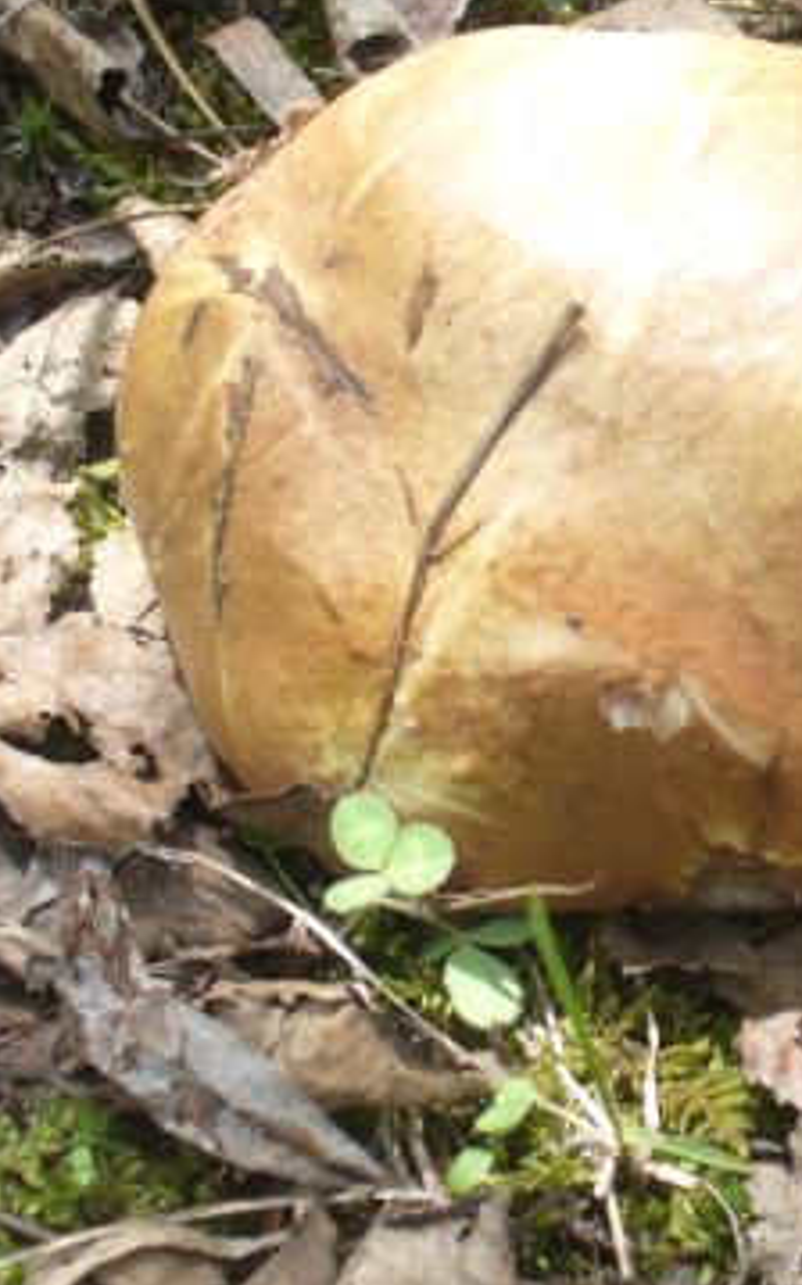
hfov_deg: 18.2
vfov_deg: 29.4
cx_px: 766
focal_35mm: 70
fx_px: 2451
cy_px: 555
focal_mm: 6.1
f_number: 2.8
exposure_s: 1/160
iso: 80
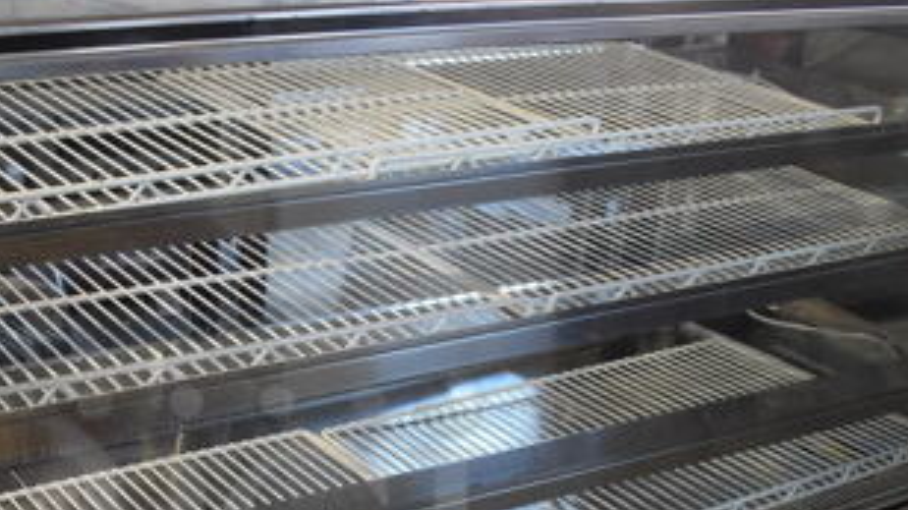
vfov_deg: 20.7
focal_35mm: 56
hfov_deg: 36.7
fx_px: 1348
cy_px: 522
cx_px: 277
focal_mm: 18
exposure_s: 1/125
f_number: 3.5
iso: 1100
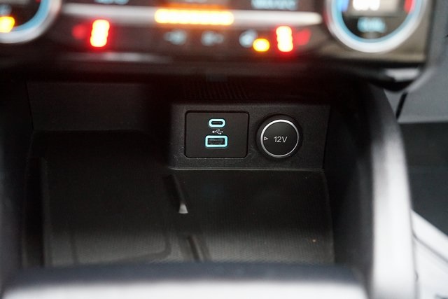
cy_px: 150
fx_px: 610
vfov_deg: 27.5
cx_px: 224
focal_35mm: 49
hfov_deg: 40.3
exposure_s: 1/30
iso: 6400
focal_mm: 49
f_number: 3.5
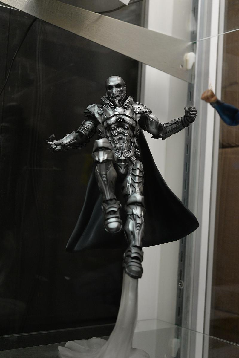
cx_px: 120
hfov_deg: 27.0
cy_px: 179
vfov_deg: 39.6
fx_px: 497
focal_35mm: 50
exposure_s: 1/100
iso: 3200
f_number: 6.3
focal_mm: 50
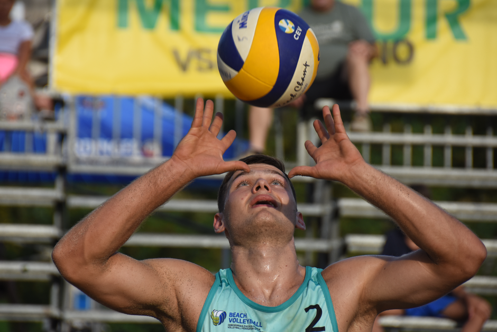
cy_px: 166
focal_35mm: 300
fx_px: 4142
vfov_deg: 4.6
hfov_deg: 6.9
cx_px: 248
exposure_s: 1/1600
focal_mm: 200
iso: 400
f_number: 5.6
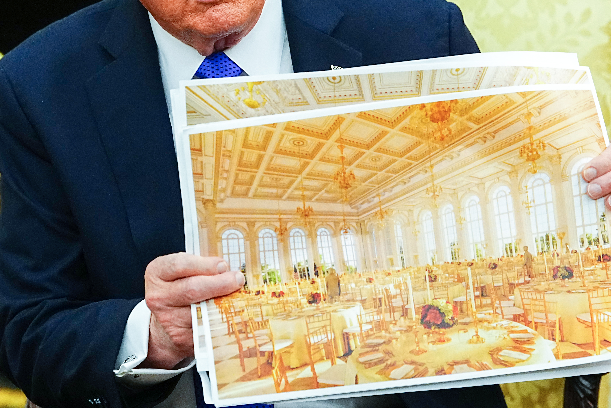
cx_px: 292
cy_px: 147
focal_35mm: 247
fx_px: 4192
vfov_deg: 5.6
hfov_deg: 8.3
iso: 4000
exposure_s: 1/400
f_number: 2.8
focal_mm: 109
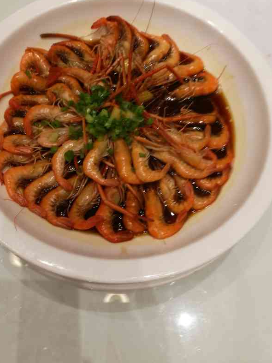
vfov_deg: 56.8
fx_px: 335
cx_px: 151
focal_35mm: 32
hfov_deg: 44.1
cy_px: 173
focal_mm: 4.5
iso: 160
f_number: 2.2
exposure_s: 1/50
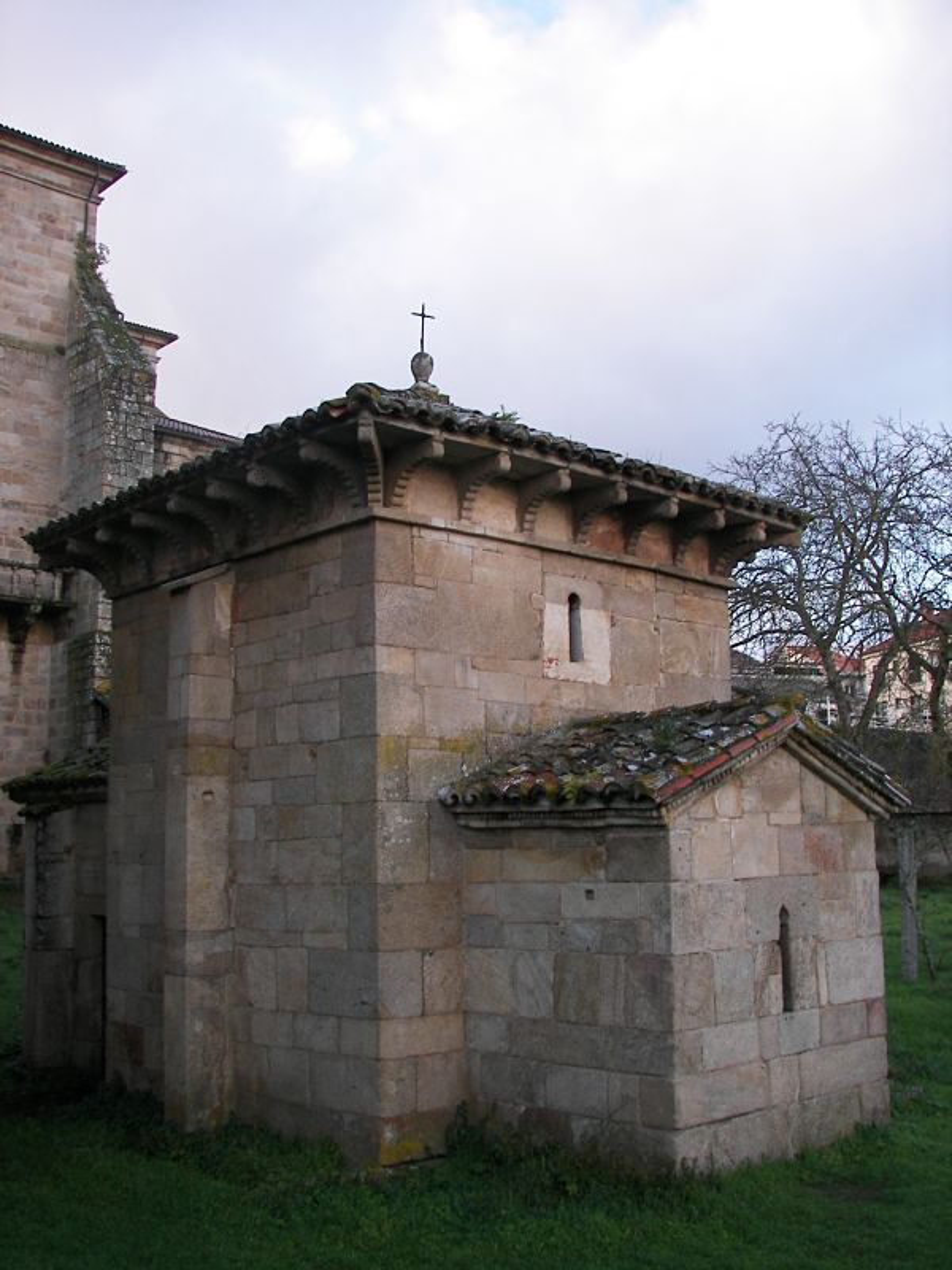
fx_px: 1320
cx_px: 476
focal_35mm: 36
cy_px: 635
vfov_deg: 51.4
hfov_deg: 39.7
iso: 50
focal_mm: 6
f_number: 2.8
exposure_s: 1/100
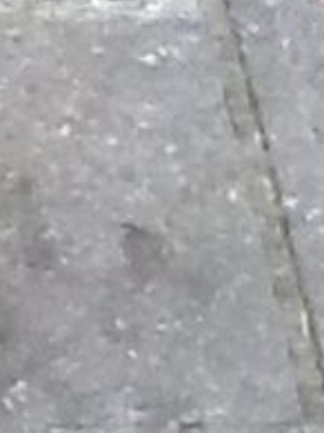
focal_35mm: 301
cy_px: -26
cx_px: -226
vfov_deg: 6.6
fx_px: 3761
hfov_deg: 4.9
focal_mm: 2.03
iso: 64
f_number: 2.4
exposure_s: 1/60
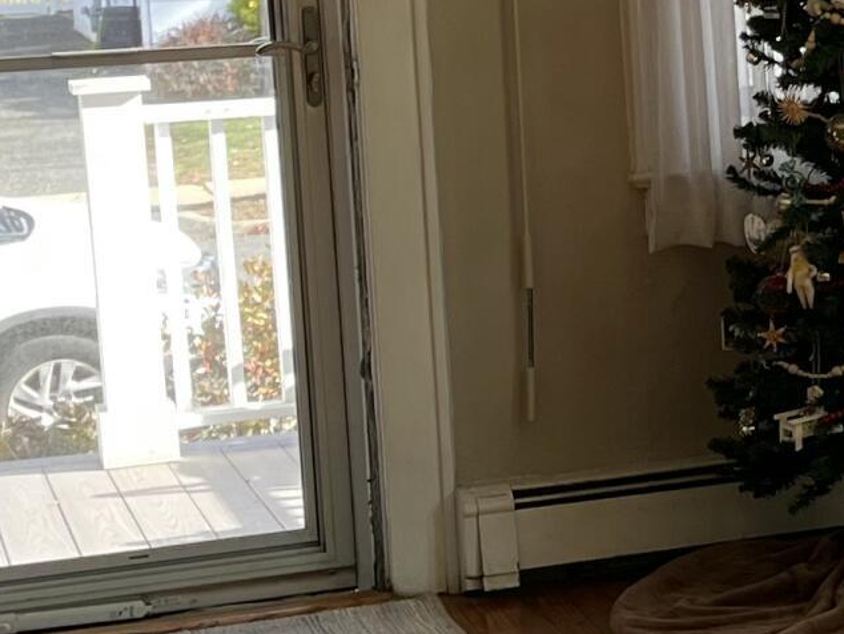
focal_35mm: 123
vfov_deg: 12.0
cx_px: 1218
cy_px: 208
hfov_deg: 15.0
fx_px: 3000
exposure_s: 1/202
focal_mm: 5.1
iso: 50
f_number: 1.6
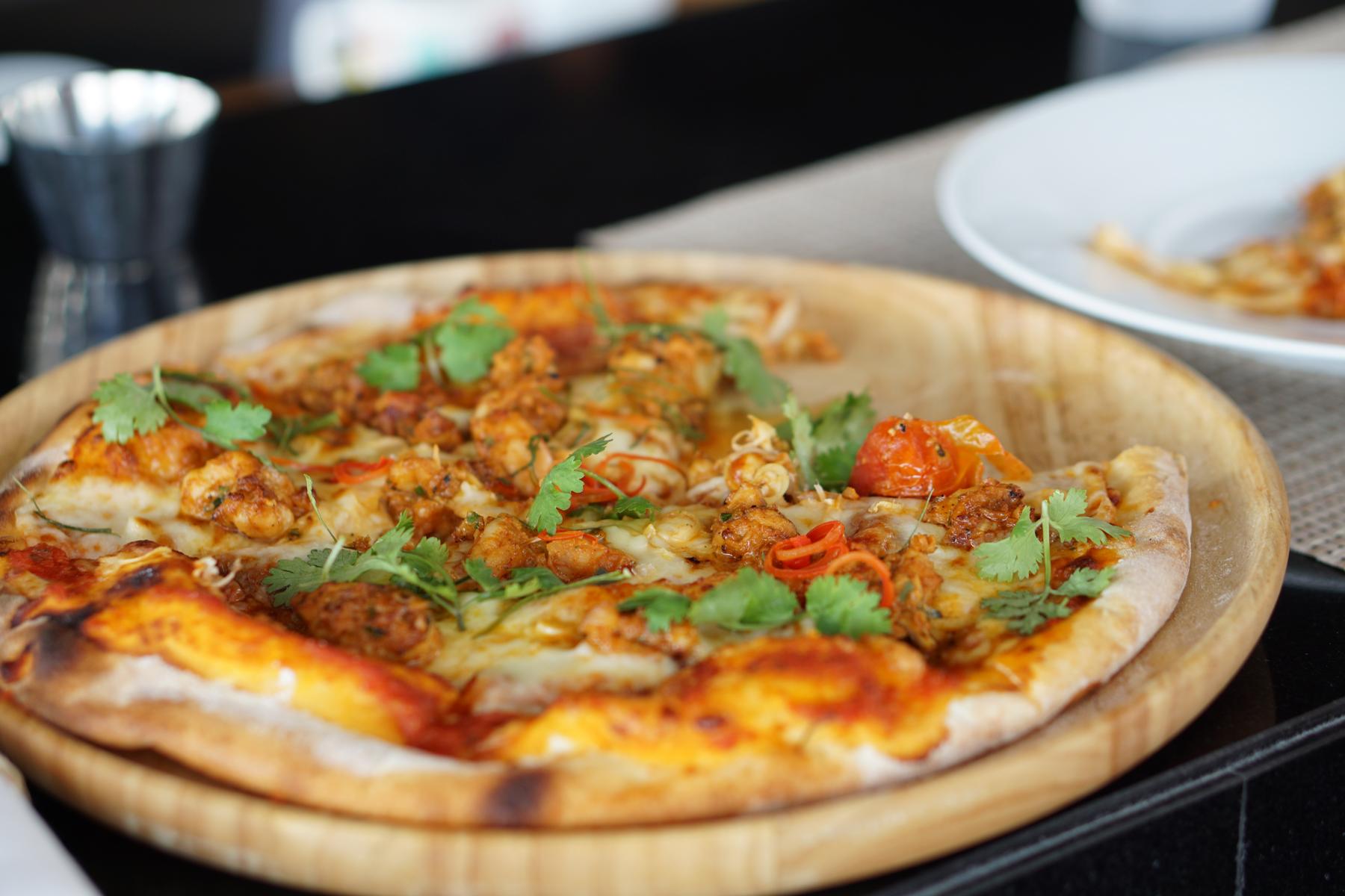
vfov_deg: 18.2
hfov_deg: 27.0
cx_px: 672
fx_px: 2802
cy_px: 448
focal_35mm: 75
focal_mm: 50
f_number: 2.2
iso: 100
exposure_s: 1/100
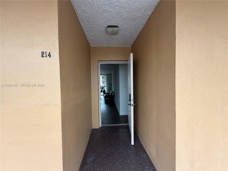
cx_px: 114
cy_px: 86
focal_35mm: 14
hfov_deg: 102.1
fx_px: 92
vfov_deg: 85.6
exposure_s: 1/121
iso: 64
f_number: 2.2
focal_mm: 2.22
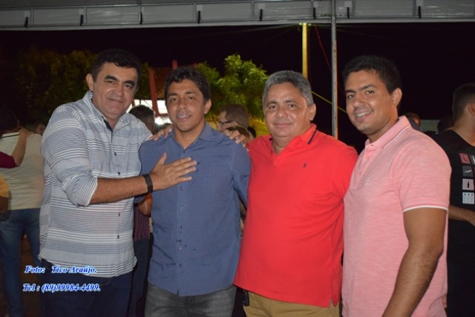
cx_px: 238
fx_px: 554
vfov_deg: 31.9
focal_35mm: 42
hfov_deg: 46.4
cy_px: 158
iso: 3200
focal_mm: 28
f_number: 4.2
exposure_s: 1/60
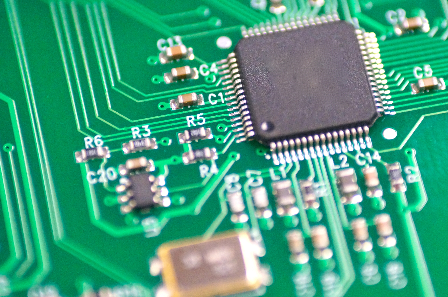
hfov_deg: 11.3
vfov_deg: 7.5
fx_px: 2262
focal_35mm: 182
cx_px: 270
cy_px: 133
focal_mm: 100
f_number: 4
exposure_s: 1/160
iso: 3200
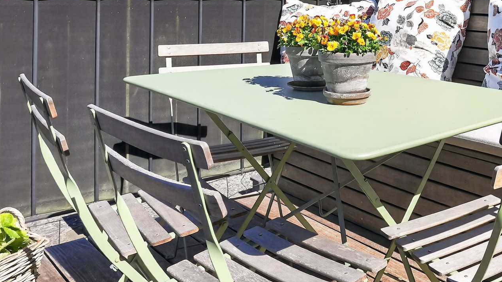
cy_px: -9
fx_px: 559
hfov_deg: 43.4
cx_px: 469
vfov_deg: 26.6
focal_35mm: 42
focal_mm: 17
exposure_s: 1/400
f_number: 8
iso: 400
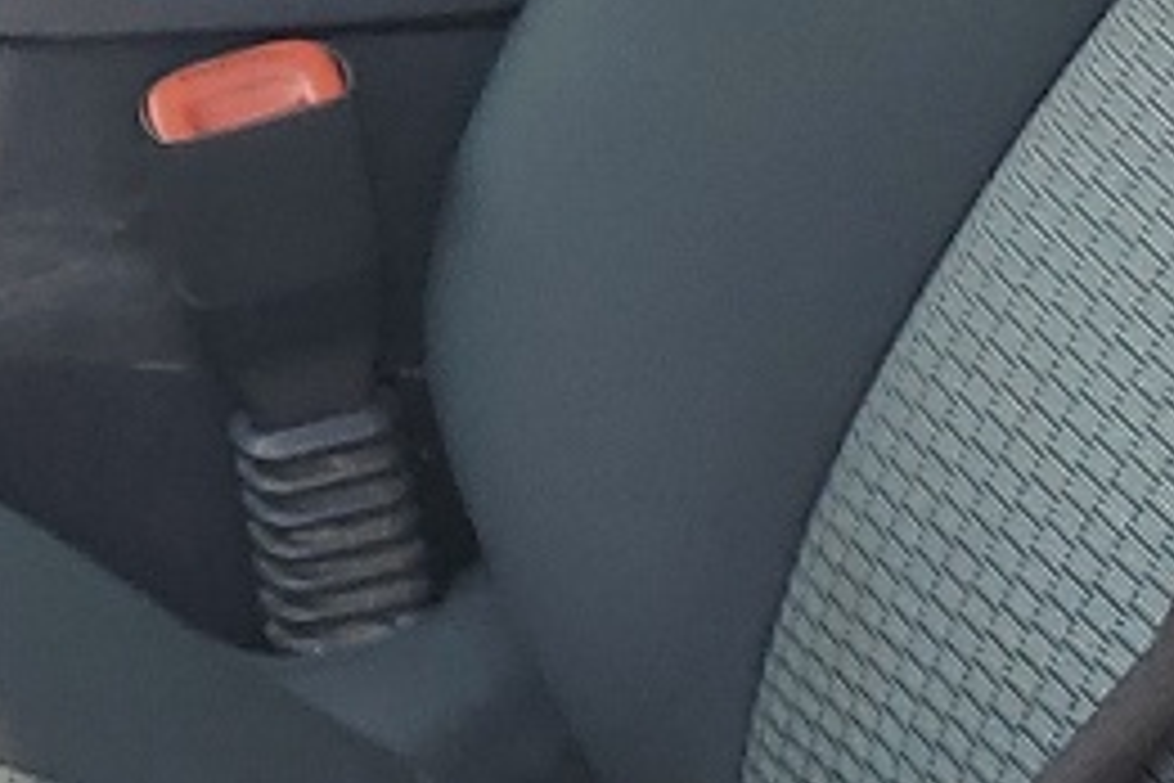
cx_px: -949
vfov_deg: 8.2
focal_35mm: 166
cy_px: 104
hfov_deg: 11.5
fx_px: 5413
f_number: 1.5
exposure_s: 1/357
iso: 50
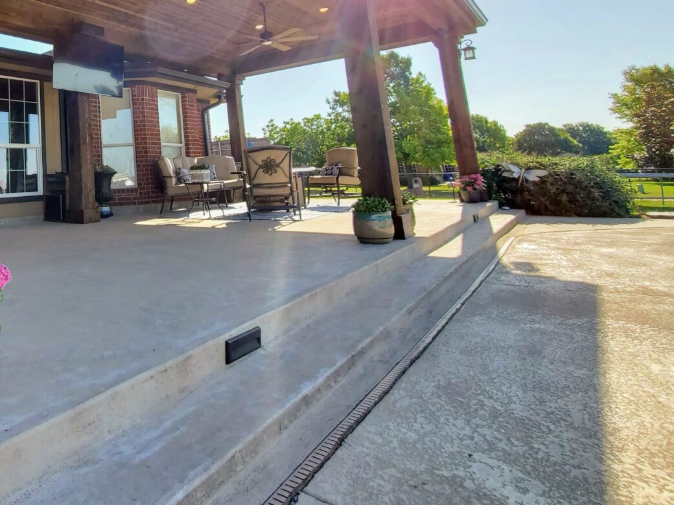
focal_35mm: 24
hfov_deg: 62.4
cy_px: 91
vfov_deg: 52.6
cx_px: 93
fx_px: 467
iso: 50
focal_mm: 1.8
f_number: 2.2
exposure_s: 1/431
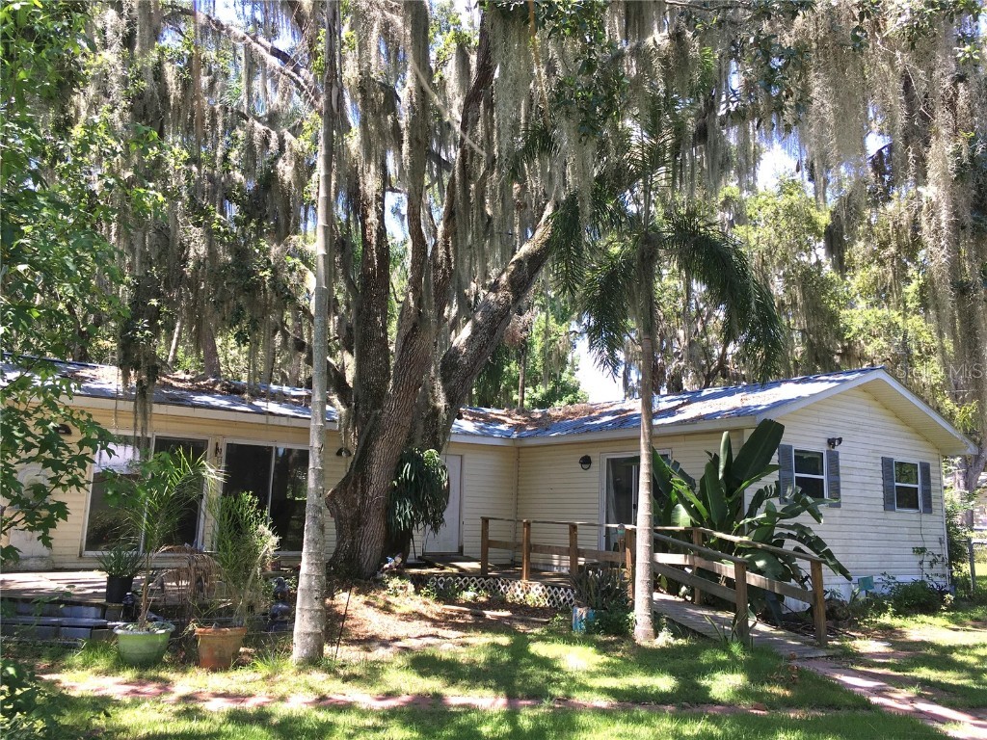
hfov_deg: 61.7
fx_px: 827
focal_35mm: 29
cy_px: 370
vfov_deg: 48.2
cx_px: 494
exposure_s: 1/316
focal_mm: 4.15
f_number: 2.2
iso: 25
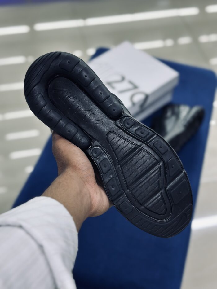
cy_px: 144
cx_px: 108
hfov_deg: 30.3
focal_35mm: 48
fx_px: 401
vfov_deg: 39.7
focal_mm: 6.86
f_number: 1.78
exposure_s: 1/100
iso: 80
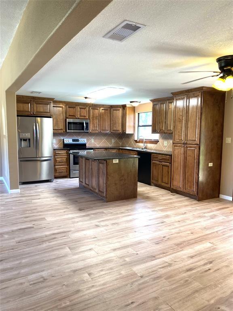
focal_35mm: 26
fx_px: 233
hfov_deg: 53.1
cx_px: 116
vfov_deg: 67.3
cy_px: 156
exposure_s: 1/60
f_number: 1.8
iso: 80
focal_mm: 4.25
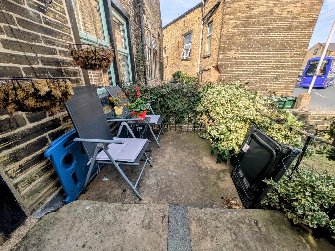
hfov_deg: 102.0
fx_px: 136
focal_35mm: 14
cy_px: 126
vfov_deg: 85.7
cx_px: 168
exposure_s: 1/925
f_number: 2.2
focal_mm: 1.83
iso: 50
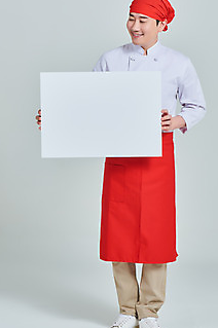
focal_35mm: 103
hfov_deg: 13.3
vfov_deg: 19.8
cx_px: 128
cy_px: 153
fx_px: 938
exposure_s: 1/125
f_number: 14
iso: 100
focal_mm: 82
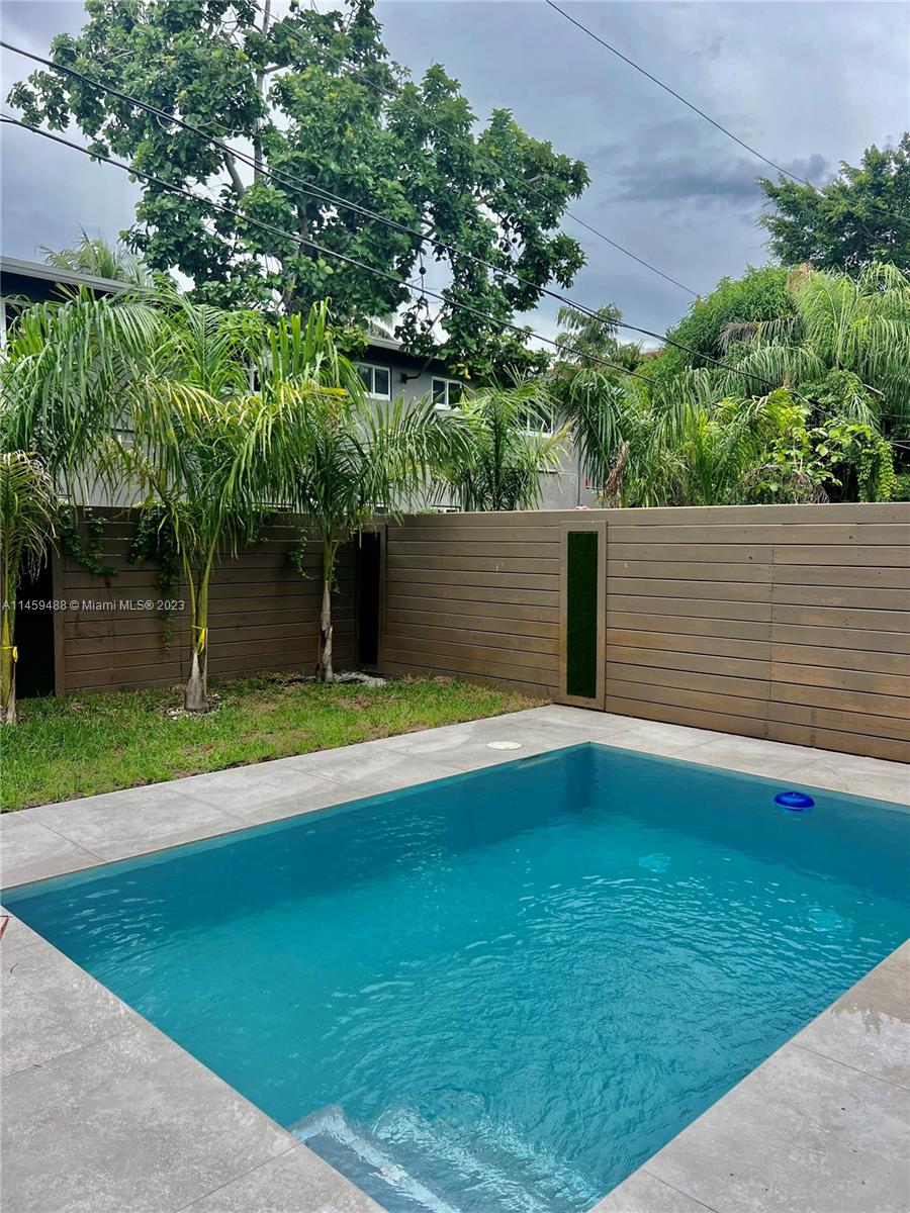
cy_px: 606
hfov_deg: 53.1
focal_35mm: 26
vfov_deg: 67.3
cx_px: 455
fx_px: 911
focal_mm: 5.7
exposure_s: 1/654
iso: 50
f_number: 1.5
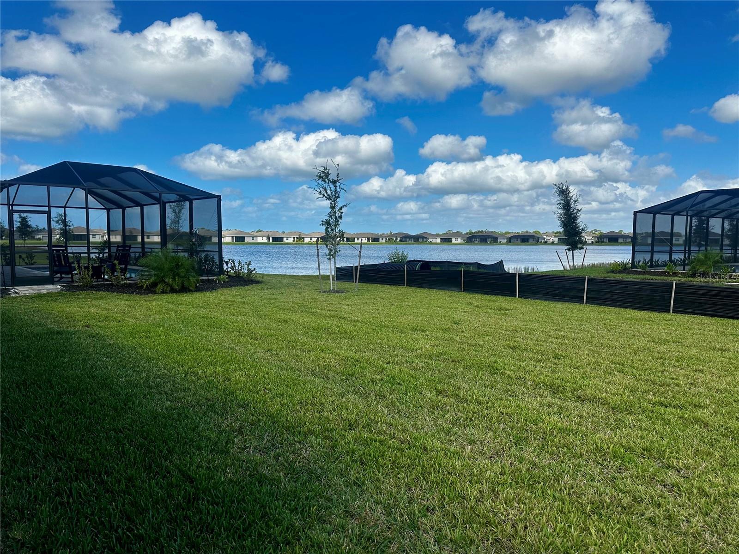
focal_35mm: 24
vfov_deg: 56.8
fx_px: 512
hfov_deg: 71.6
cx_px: 370
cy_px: 277
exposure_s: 1/5525
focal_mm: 6.86
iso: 80
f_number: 1.78
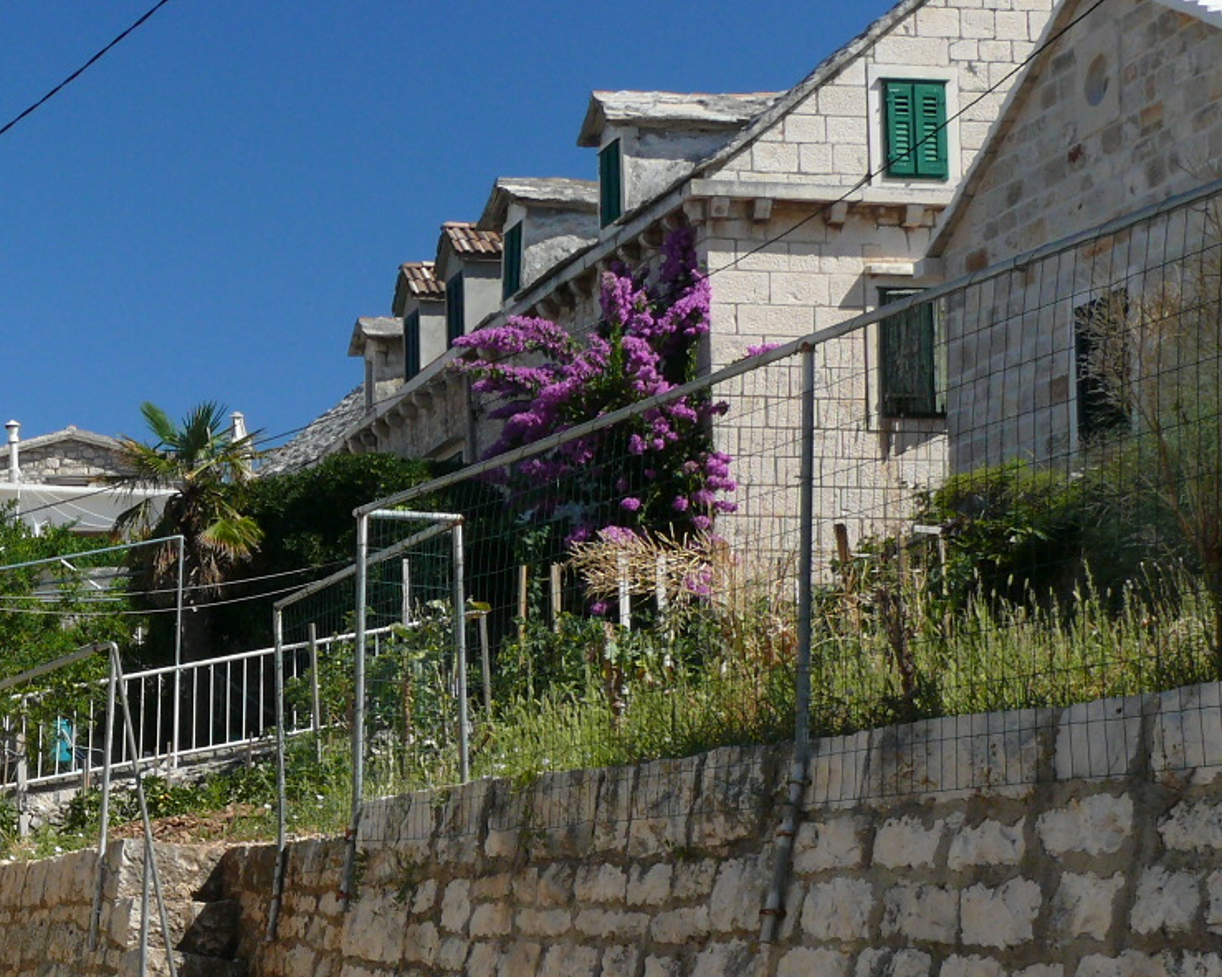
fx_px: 2676
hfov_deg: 24.3
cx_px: -55
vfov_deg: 20.4
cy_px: 828
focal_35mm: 74
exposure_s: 1/200
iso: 100
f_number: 5.6
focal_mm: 7.4
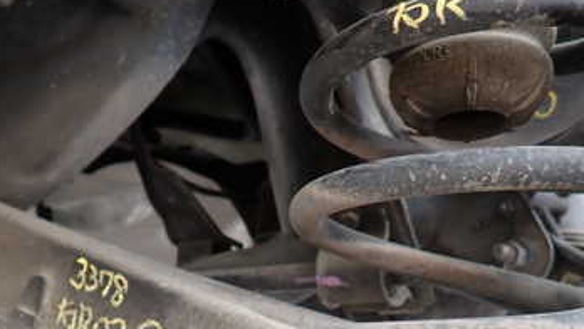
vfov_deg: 24.5
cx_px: 282
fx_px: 728
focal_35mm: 47
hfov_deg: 43.7
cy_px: 317
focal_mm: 4.5
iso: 100
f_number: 2
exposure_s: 1/60
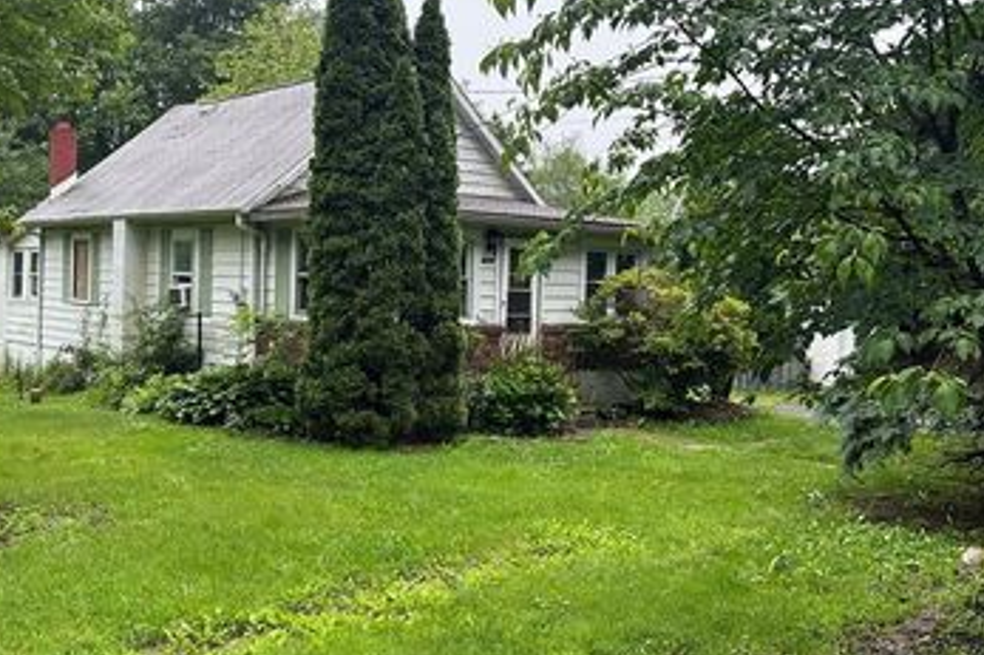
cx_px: 303
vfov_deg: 36.7
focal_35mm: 36
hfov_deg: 51.8
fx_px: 983
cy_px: 262
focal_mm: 6.86
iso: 80
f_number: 1.78
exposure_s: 1/816
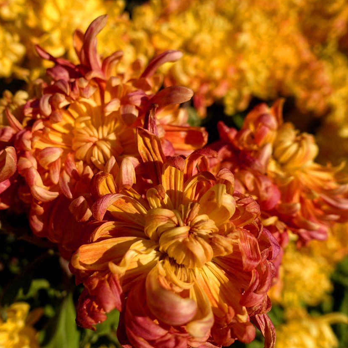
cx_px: 127
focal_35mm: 36
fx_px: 409
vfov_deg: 46.0
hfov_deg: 45.6
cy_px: 173
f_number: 4
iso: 125
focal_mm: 10.33
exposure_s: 1/200
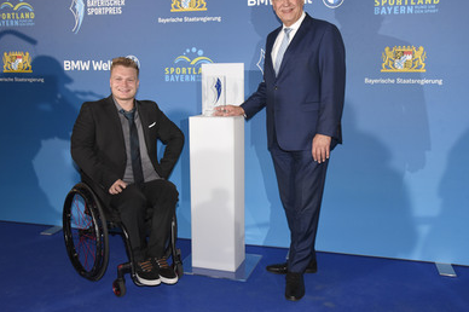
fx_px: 469
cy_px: 138
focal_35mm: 36
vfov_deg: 36.8
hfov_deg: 53.2
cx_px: 230
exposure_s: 1/80
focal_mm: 31
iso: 2500
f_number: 6.3
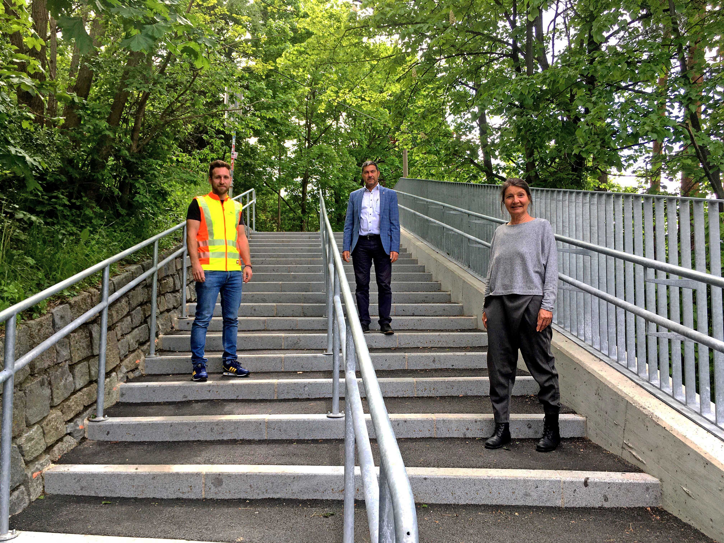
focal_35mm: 29
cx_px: 362
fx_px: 607
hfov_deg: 61.7
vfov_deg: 48.2
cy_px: 272
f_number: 2.2
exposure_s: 1/413
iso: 25
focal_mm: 4.15
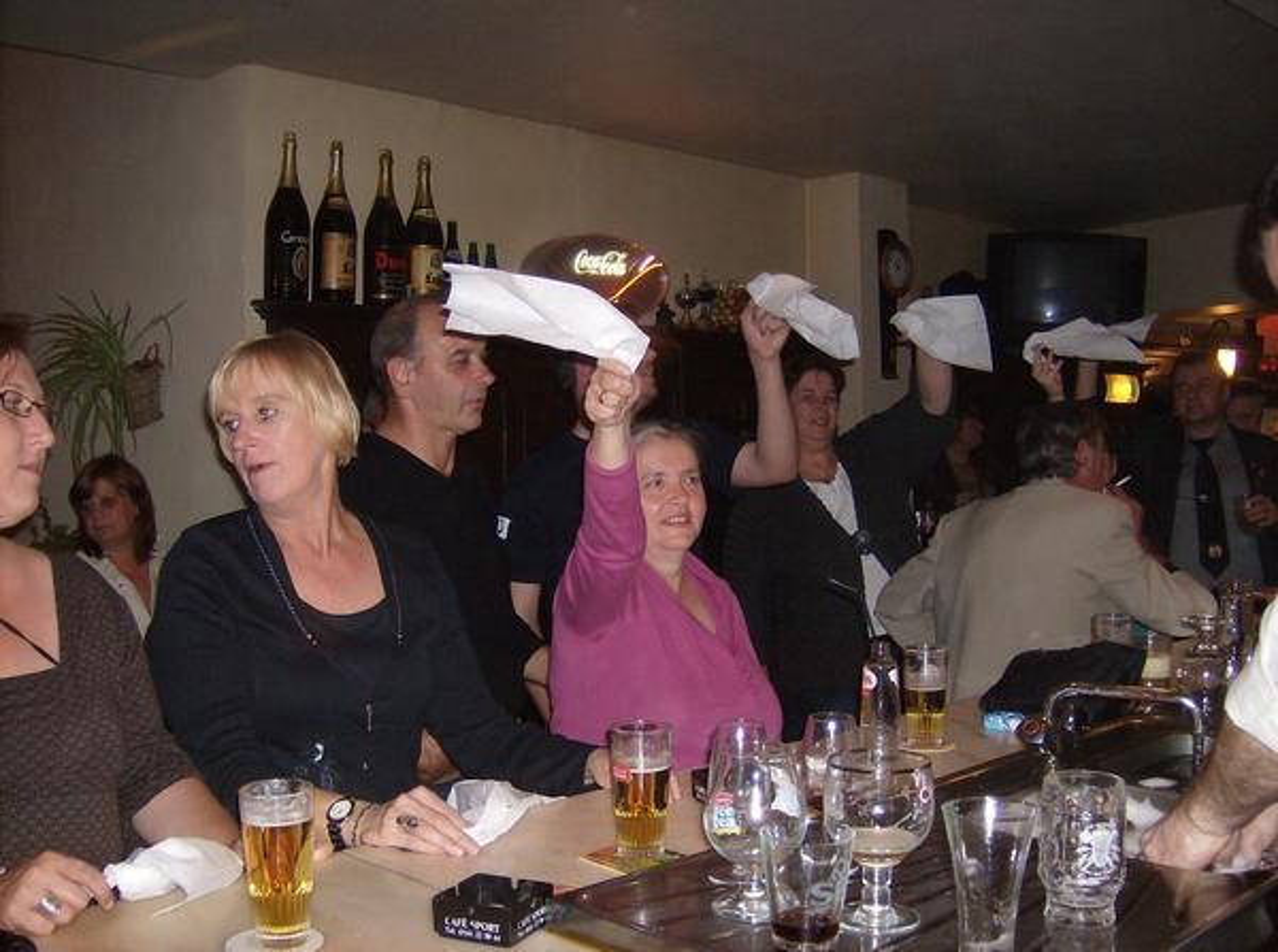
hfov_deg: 51.5
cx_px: 639
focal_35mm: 36
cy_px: 476
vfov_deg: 39.5
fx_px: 1326
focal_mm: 6
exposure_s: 1/60
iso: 200
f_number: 2.8
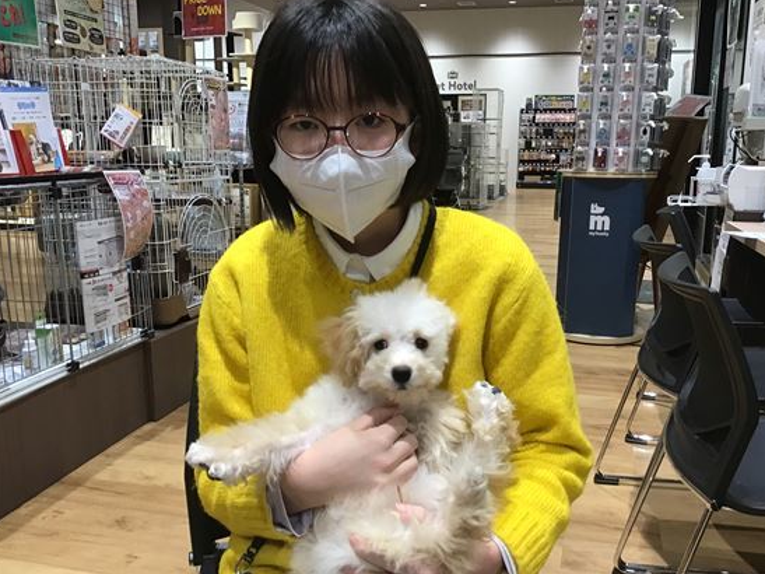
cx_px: 411
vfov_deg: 41.8
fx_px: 751
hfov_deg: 53.9
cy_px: 308
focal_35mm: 34
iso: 50
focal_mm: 3.3
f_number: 2.4
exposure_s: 1/30
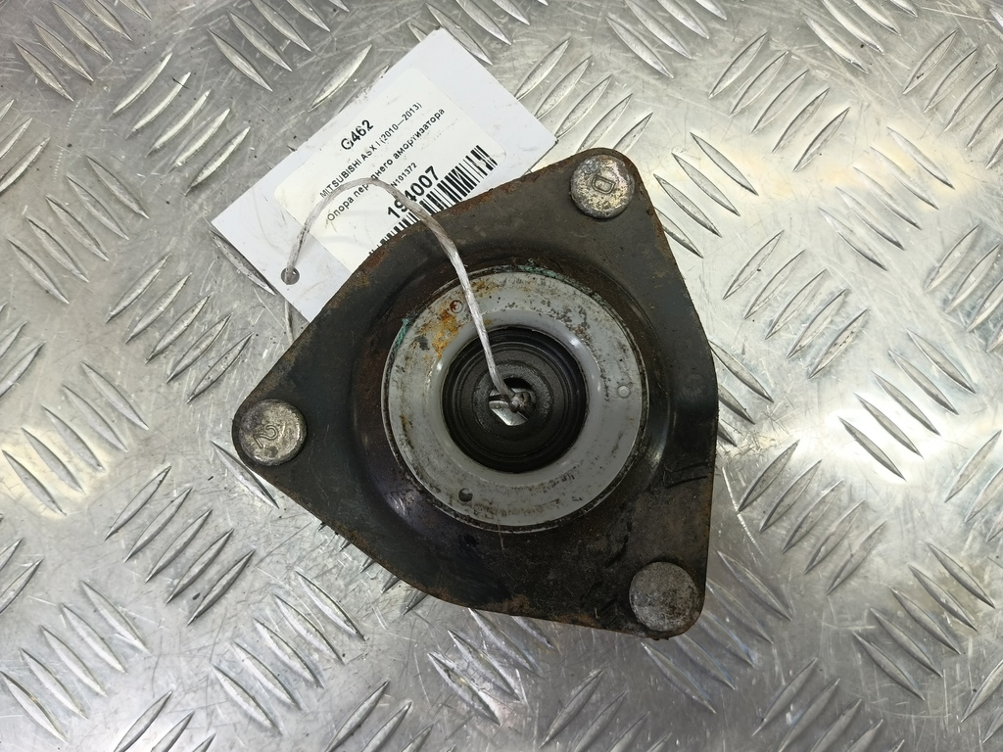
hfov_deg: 73.9
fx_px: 666
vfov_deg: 58.9
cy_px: 376
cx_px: 502
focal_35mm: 23
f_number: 1.6
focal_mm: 4.11
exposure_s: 1/50
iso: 107
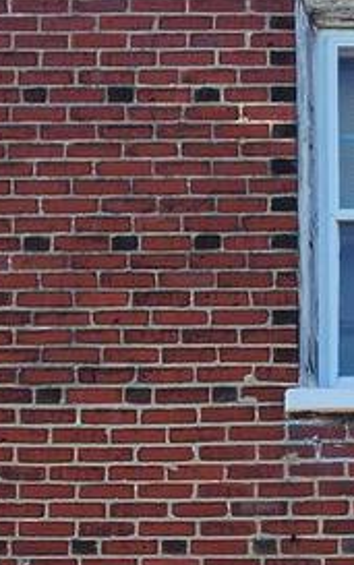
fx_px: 2111
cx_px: 2
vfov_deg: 11.9
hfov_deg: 9.5
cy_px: 1420
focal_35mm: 137
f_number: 1.8
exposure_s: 1/193
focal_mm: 6.4
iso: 12
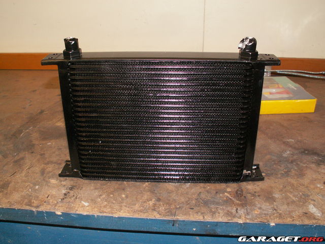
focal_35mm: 35
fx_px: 329
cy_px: 122
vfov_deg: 40.7
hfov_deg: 52.6
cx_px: 162
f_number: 2.8
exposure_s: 1/40
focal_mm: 5.86
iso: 160
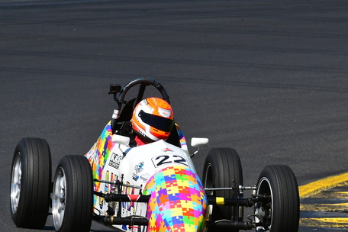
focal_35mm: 1183
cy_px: 102
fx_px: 11435
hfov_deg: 1.7
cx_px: 215
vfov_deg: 1.2
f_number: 11
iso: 400
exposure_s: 1/640
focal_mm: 450
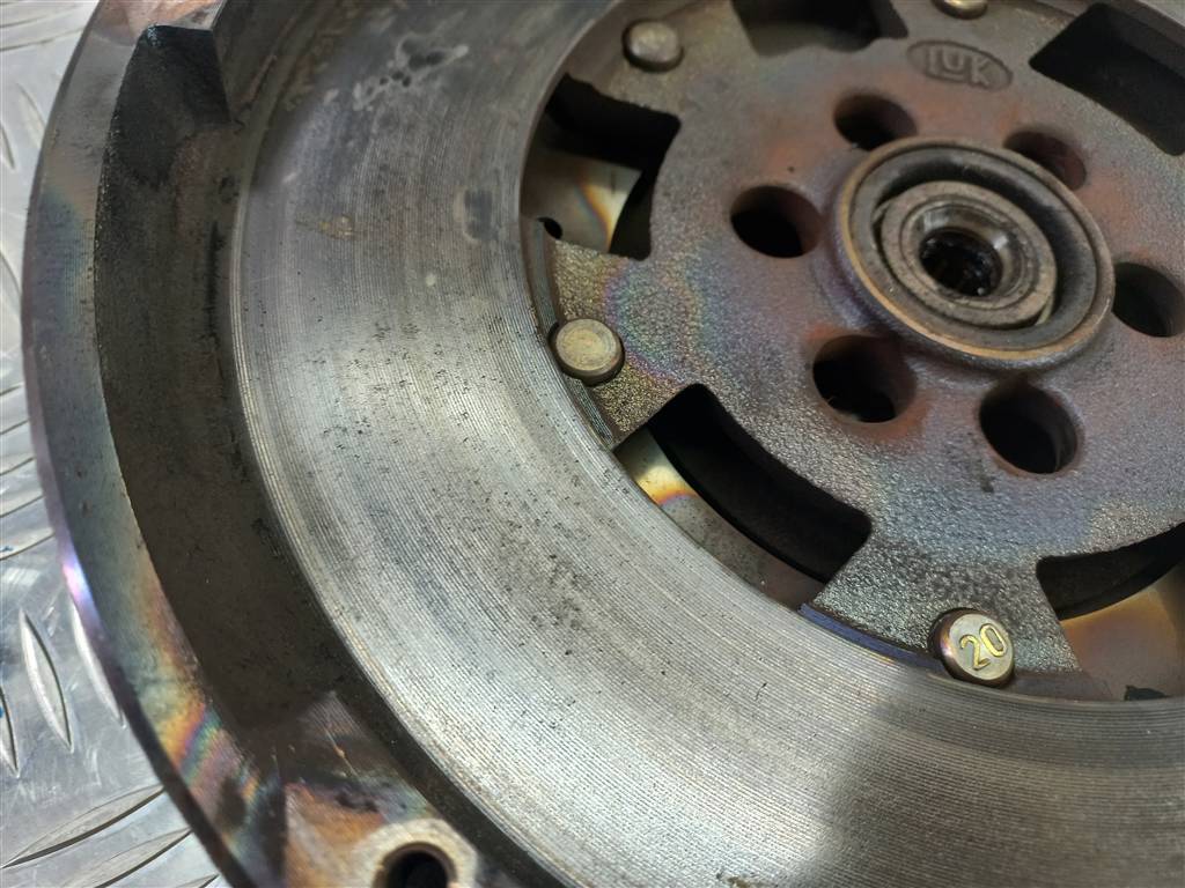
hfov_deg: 69.4
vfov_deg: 54.9
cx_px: 592
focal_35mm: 25
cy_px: 444
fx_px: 856
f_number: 1.8
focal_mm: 4.6
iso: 80
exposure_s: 1/50
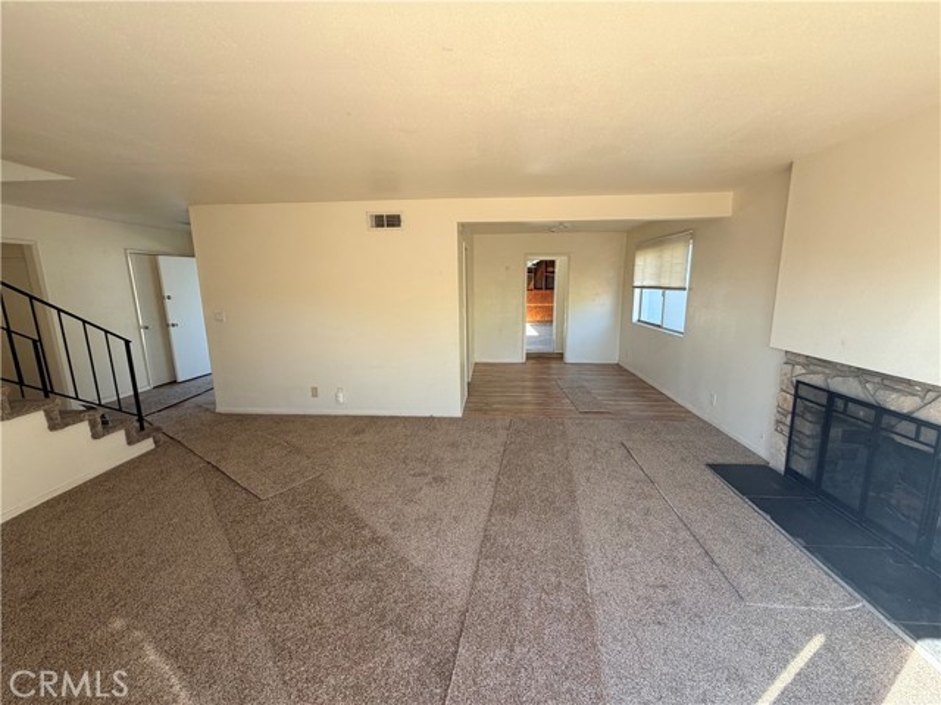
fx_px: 381
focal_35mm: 14
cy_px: 352
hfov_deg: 102.1
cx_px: 470
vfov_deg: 85.7
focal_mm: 2.22
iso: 80
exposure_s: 1/121
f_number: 2.2
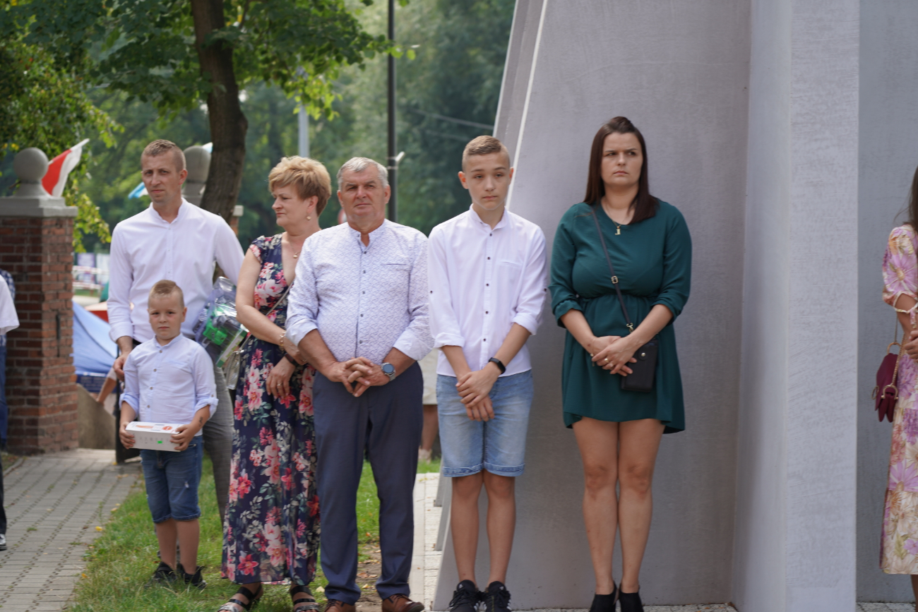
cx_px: 459
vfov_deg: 13.6
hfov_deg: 20.2
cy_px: 306
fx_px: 2576
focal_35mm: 101
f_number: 4
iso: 100
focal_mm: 101
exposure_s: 1/160
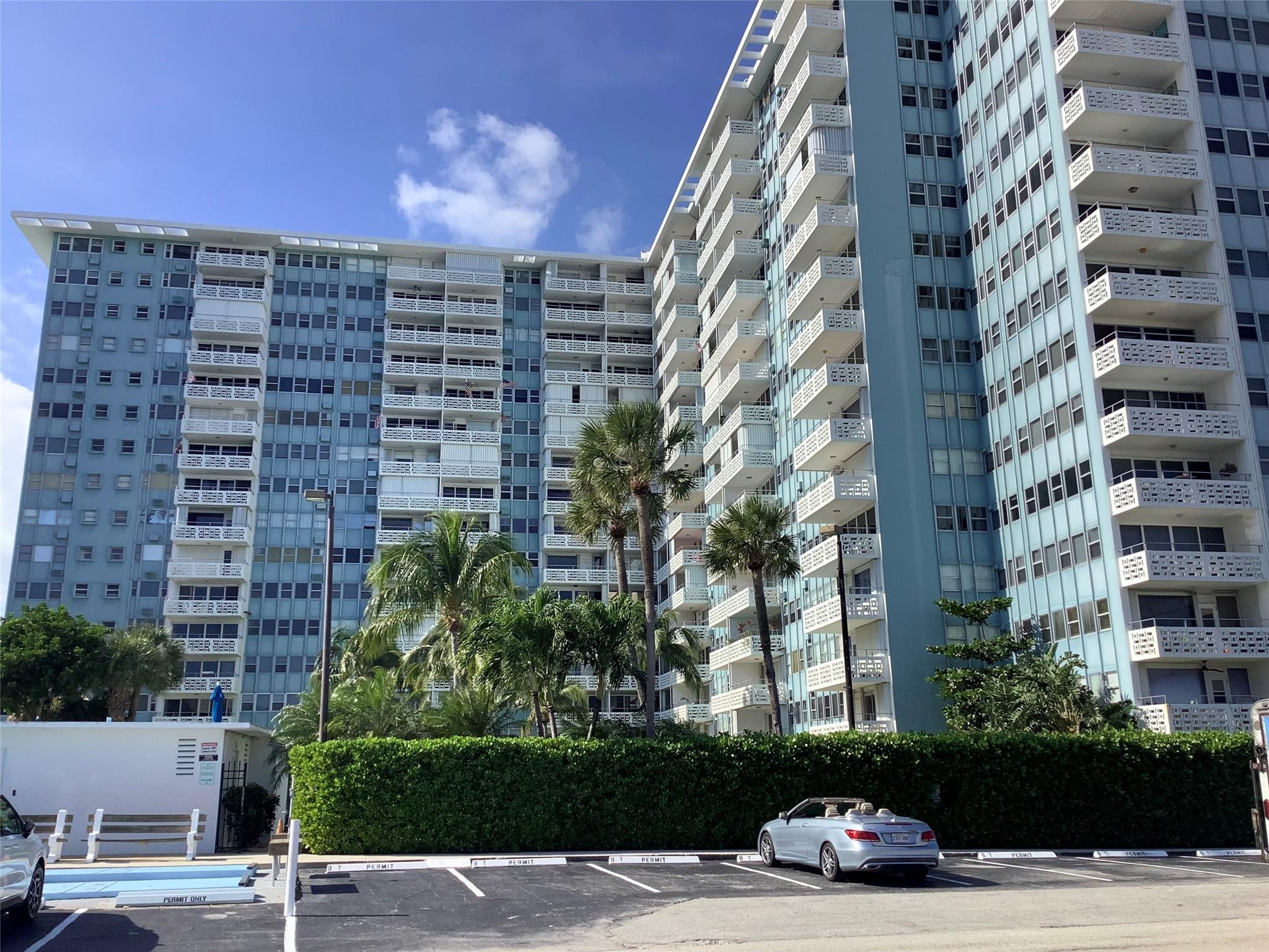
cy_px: 476
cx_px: 634
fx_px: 1136
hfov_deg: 58.4
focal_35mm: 31
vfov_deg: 45.4
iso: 25
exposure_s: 1/1538
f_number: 2.4
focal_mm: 3.3
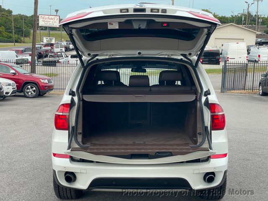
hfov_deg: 36.8
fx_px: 403
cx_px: 134
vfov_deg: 28.0
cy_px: 100
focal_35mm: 52
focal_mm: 6
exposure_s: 1/99
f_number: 2
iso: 50
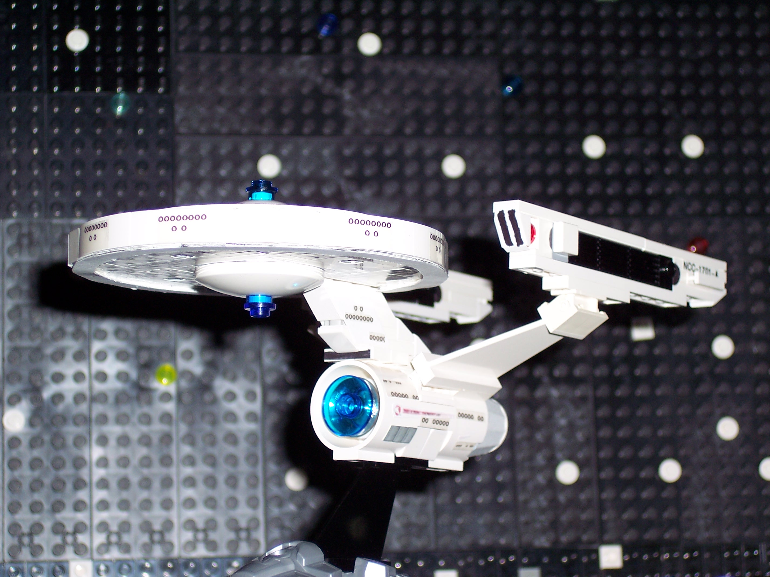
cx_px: 385
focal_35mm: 104
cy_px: 288
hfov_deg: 18.9
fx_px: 2313
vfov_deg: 14.2
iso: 100
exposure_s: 1/125
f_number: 4.8
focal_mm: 21.3
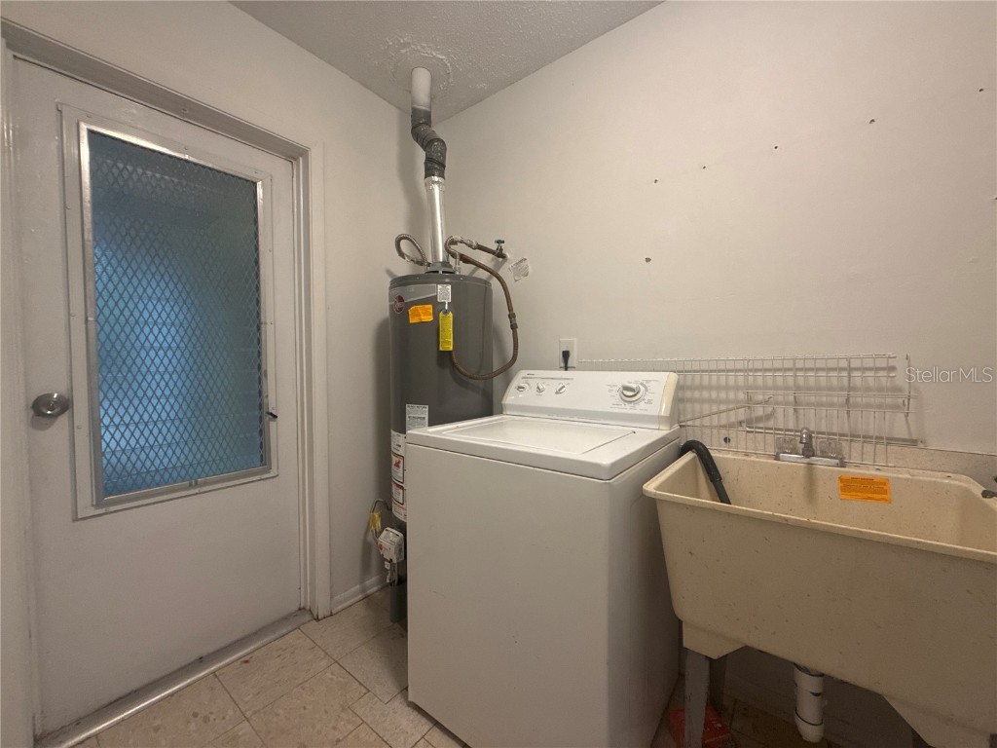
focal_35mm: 14
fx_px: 403
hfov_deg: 102.1
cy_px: 374
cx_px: 498
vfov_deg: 85.7
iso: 250
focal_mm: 2.22
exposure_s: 1/60
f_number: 2.2
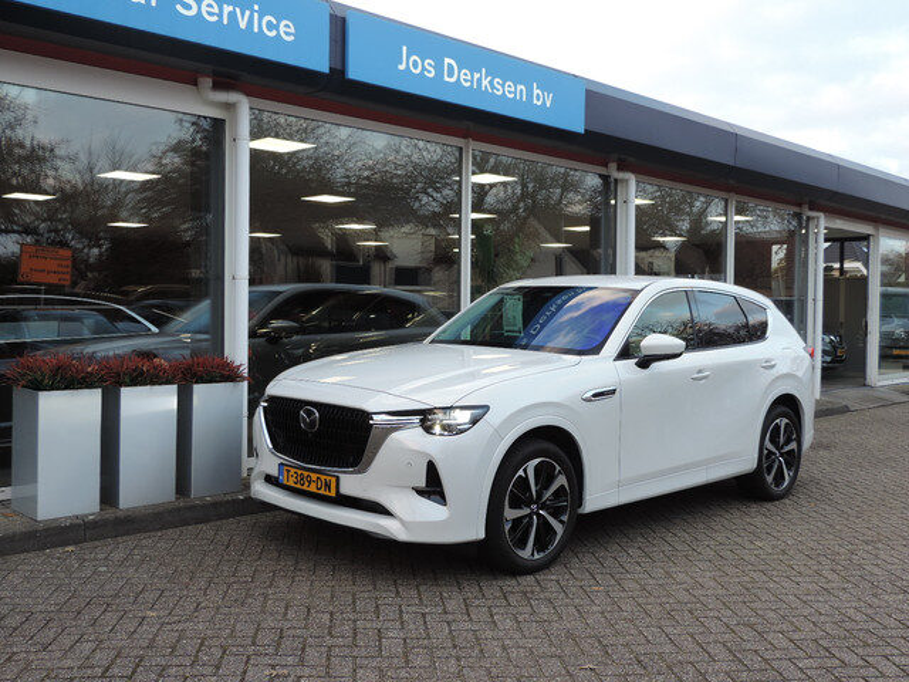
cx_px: 454
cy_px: 341
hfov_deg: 52.6
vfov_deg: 40.7
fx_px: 919
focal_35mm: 35
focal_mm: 6.2
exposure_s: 1/50
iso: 80
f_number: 3.3
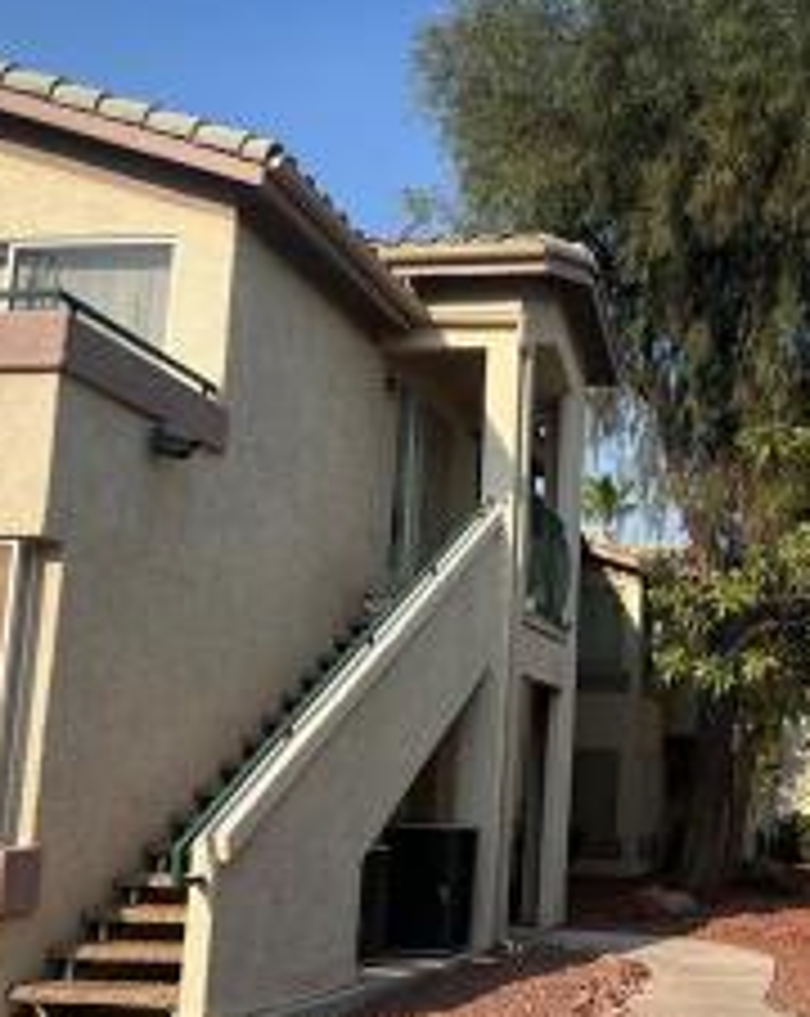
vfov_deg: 41.1
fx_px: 1352
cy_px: 572
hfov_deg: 31.8
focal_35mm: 45
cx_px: 724
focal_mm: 5.7
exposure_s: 1/3257
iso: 50
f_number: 1.5
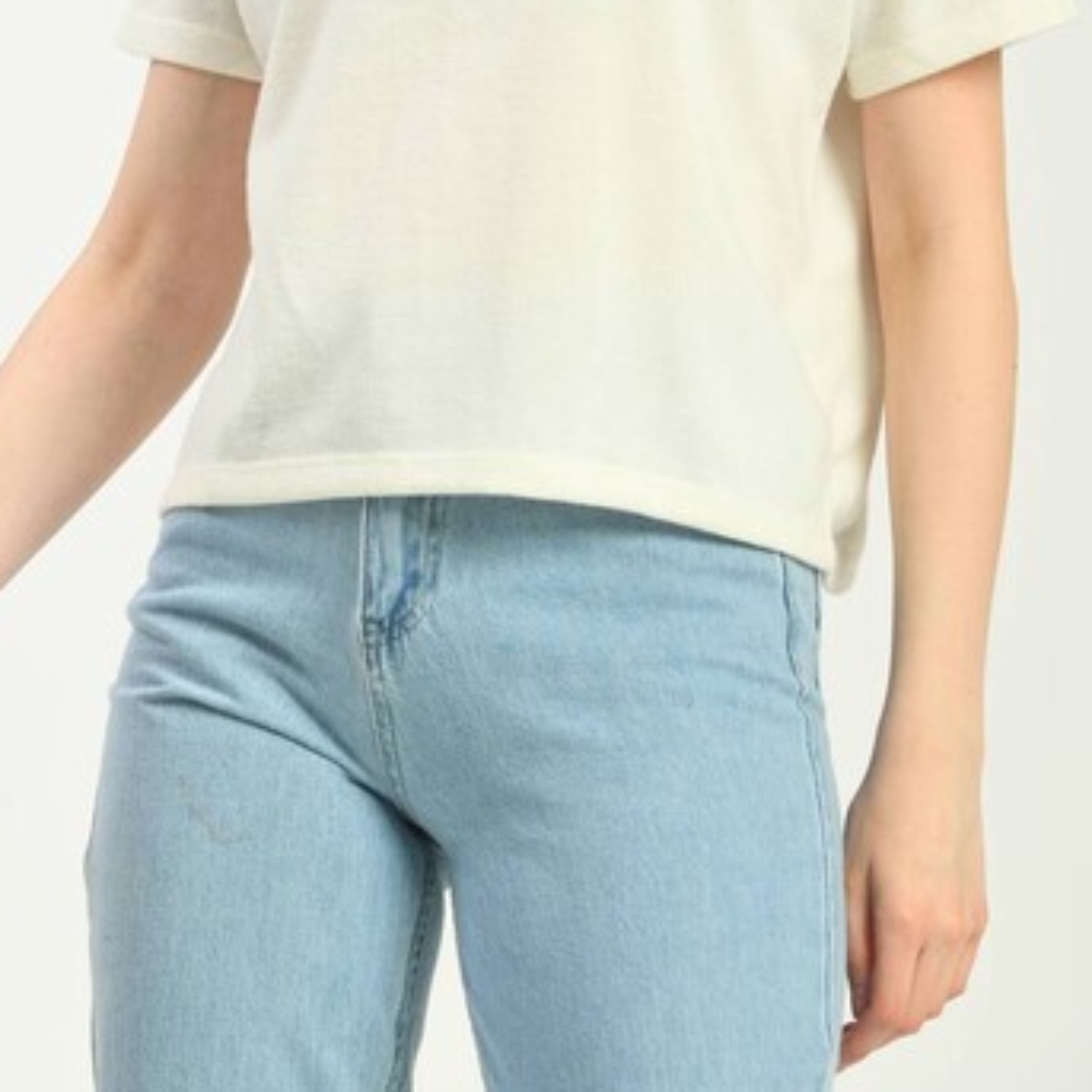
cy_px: 64
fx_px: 9279
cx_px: 465
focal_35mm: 260
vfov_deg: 6.7
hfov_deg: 6.7
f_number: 6.3
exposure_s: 1/160
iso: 100
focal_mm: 140
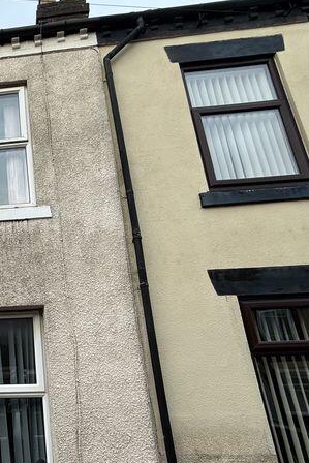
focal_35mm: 26
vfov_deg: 67.6
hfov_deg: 41.4
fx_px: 334
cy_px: 307
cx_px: -17
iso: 40
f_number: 2.2
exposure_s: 1/99
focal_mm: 2.22
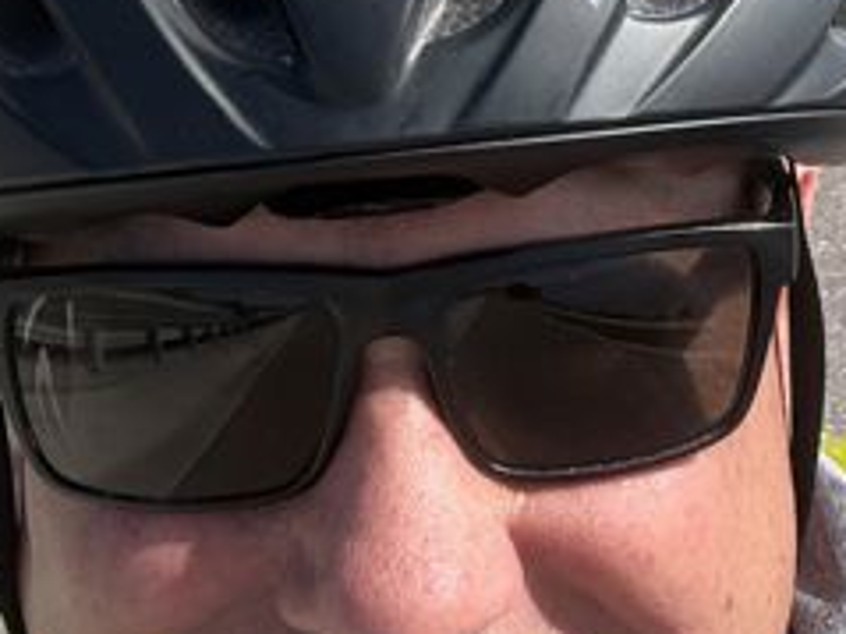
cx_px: 763
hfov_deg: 22.2
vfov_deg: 15.9
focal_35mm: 86
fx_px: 2101
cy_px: -283
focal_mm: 2.69
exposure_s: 1/857
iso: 25
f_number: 1.9
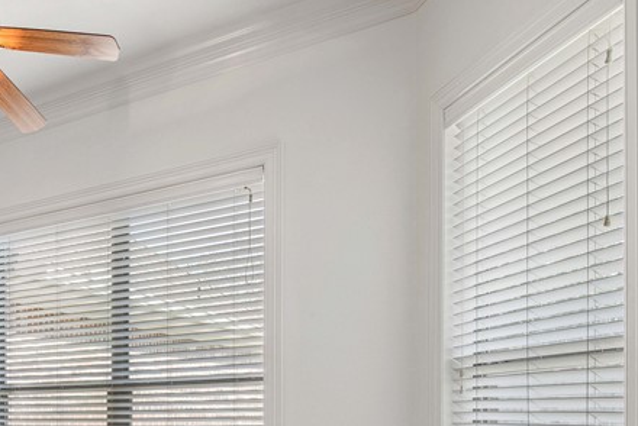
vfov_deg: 31.6
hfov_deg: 46.0
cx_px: 44
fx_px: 656
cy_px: 475
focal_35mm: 37
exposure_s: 1/10
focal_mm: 15
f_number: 7.1
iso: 250
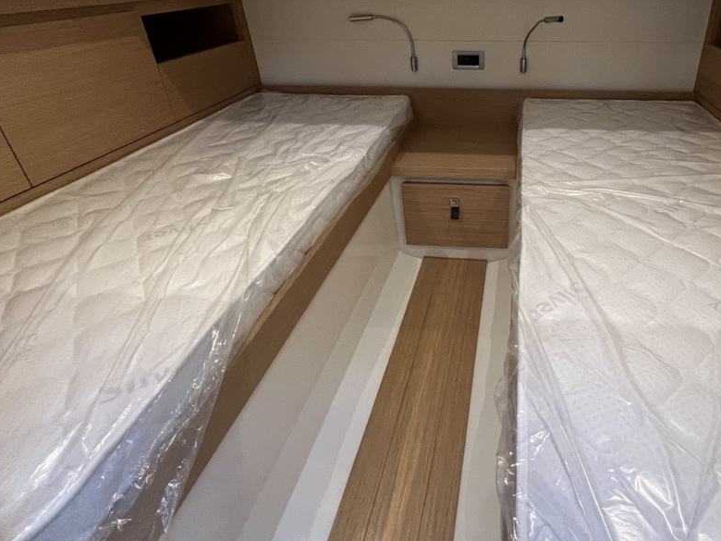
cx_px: 486
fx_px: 417
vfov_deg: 64.7
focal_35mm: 20
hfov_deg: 78.8
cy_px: 192
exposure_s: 1/91
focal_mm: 1.57
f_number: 1.8
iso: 250
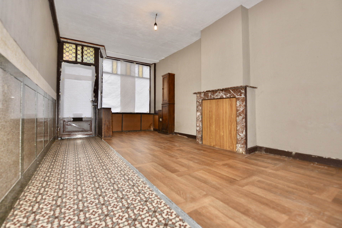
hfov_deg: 104.3
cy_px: 114
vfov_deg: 81.2
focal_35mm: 14
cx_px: 171
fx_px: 133
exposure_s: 1/60
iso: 200
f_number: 3.5
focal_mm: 14
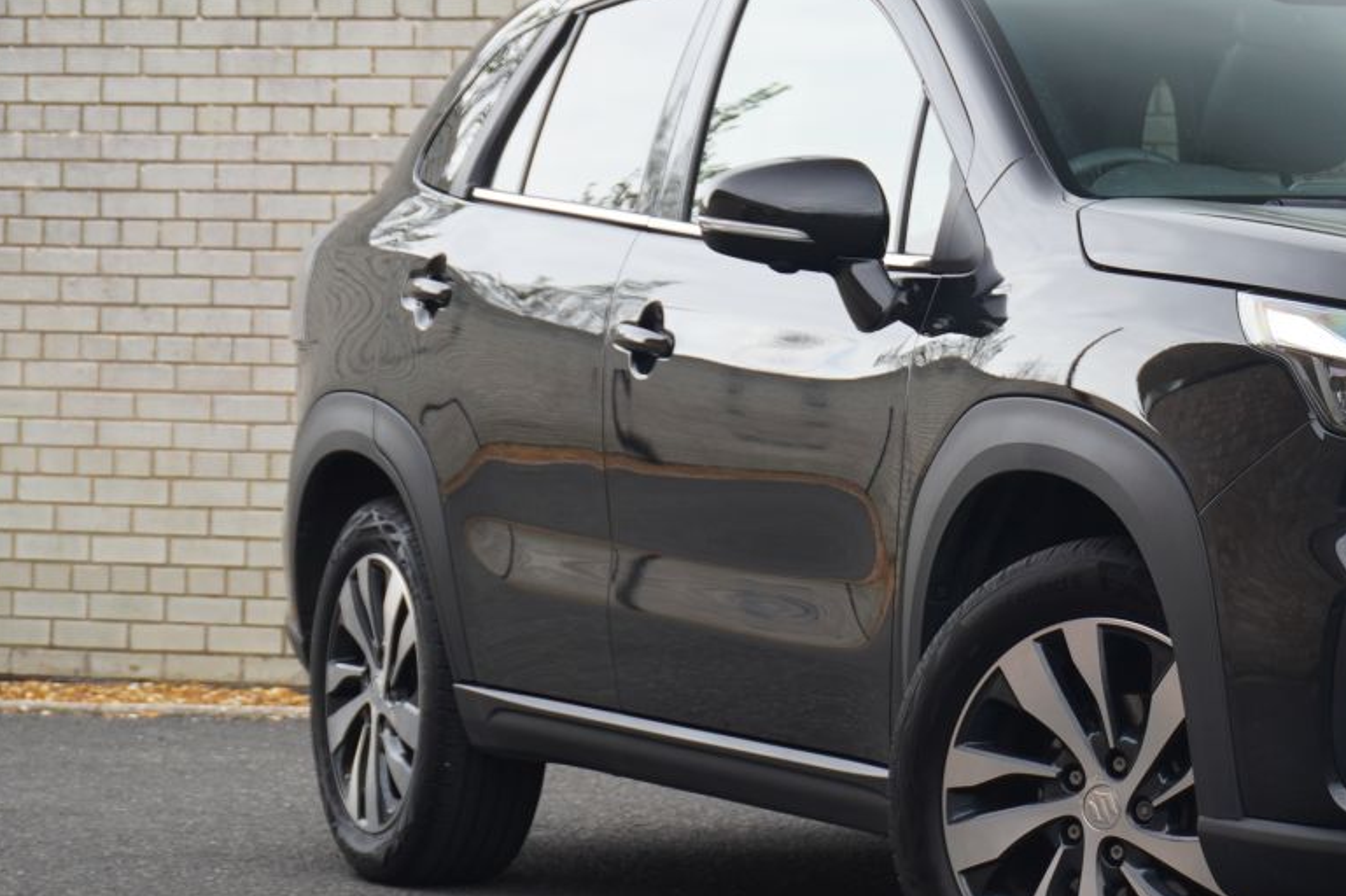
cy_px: 416
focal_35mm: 131
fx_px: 4896
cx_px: 1334
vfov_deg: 10.5
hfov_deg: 15.4
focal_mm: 42
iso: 200
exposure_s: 1/160
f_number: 5.6
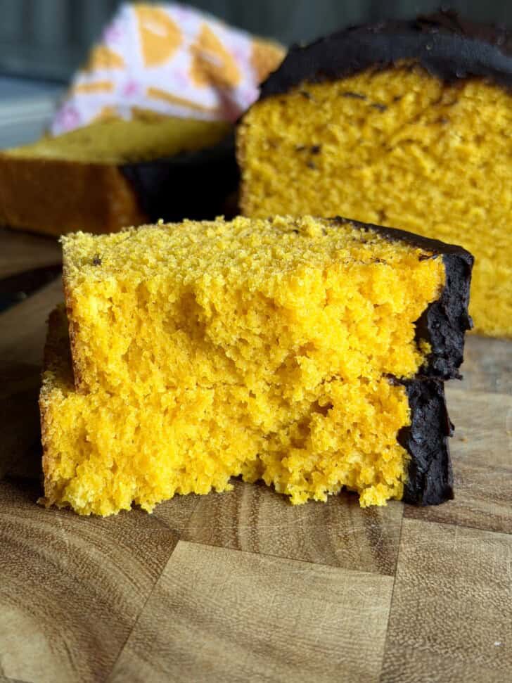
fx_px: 947
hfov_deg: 30.3
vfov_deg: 39.7
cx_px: 256
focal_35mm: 48
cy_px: 342
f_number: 1.8
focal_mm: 6.8
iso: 64
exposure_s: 1/121
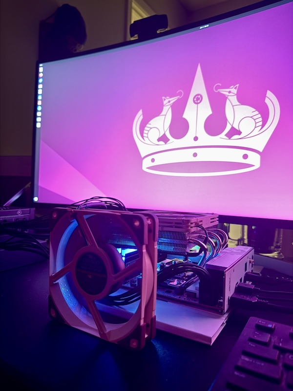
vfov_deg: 71.6
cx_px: 146
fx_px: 271
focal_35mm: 24
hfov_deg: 56.8
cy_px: 196
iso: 2500
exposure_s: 1/9
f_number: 1.78
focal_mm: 6.76
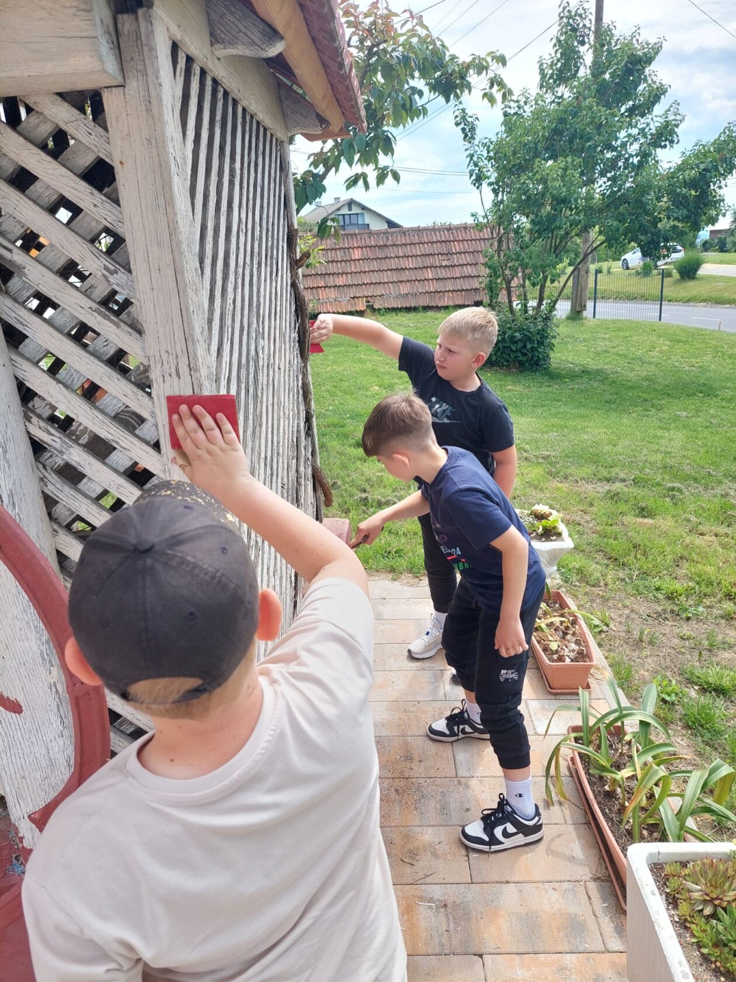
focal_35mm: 25
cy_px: 491
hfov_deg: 54.9
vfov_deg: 69.4
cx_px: 368
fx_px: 709
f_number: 1.8
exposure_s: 1/570
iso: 40
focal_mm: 5.23
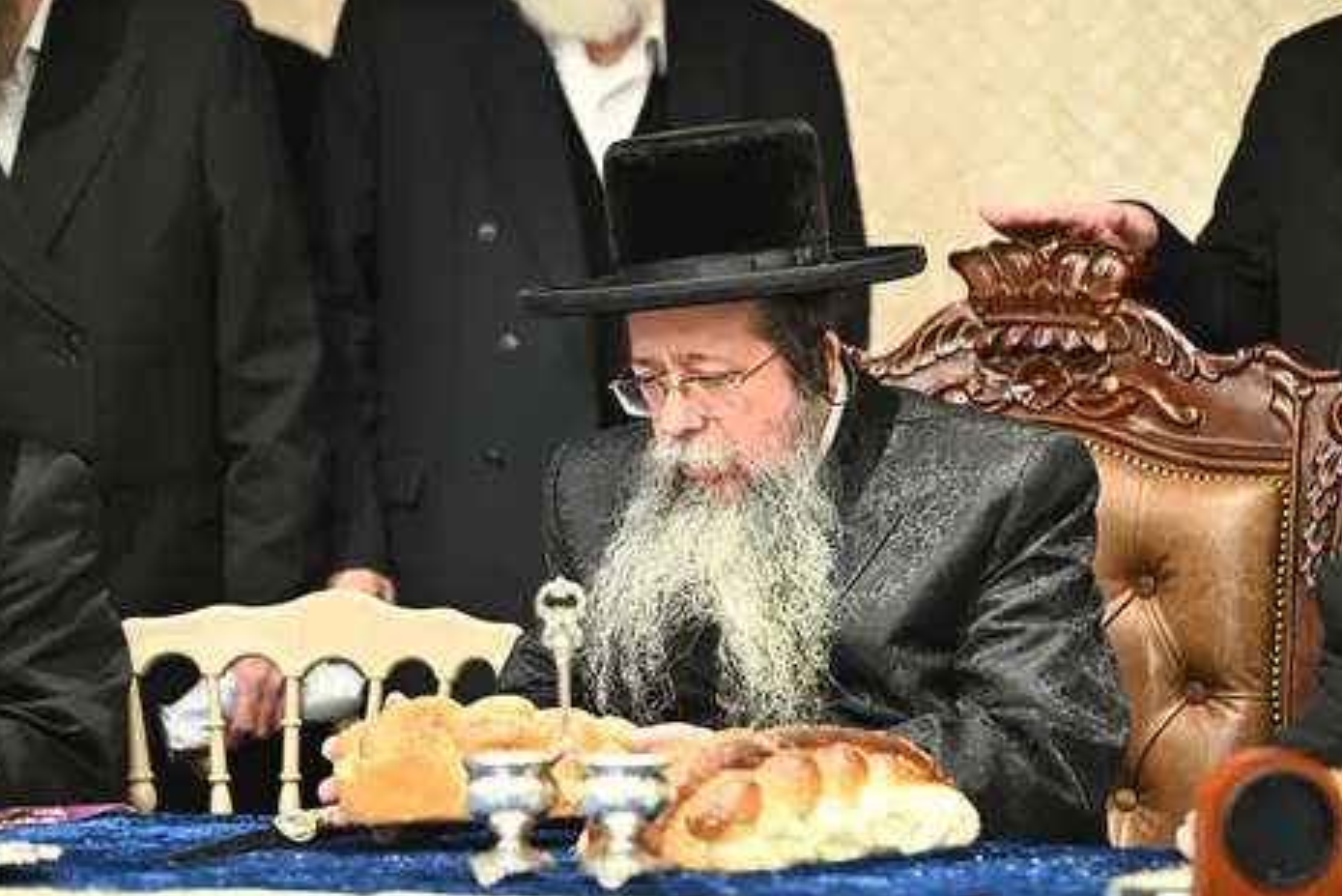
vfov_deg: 6.4
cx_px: 707
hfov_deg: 9.5
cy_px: 434
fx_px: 8054
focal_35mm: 216
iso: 2500
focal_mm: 200
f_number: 3.2
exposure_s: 1/160
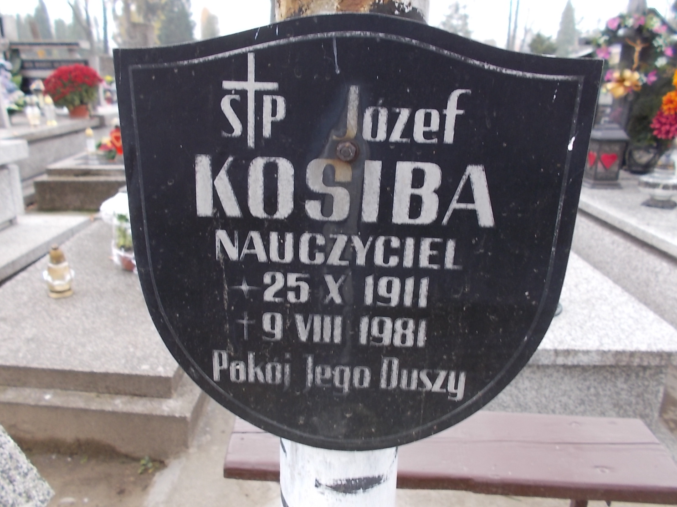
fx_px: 548
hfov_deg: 63.4
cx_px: 314
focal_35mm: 28
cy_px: 241
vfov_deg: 49.7
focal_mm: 4.6
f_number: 3.2
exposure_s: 1/25
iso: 100
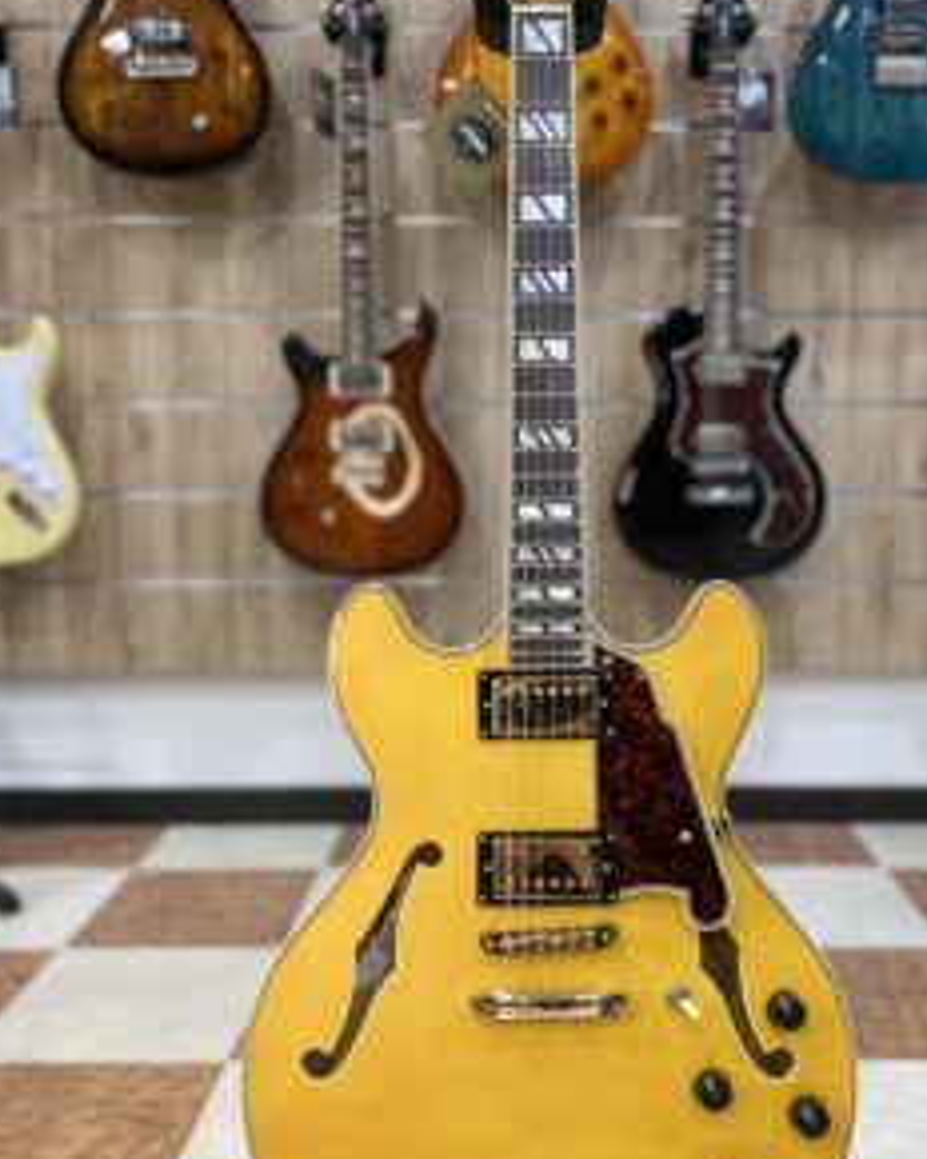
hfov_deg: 42.1
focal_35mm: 35
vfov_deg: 51.5
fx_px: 1200
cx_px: 535
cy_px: 580
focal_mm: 4.25
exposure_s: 1/50
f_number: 1.8
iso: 100
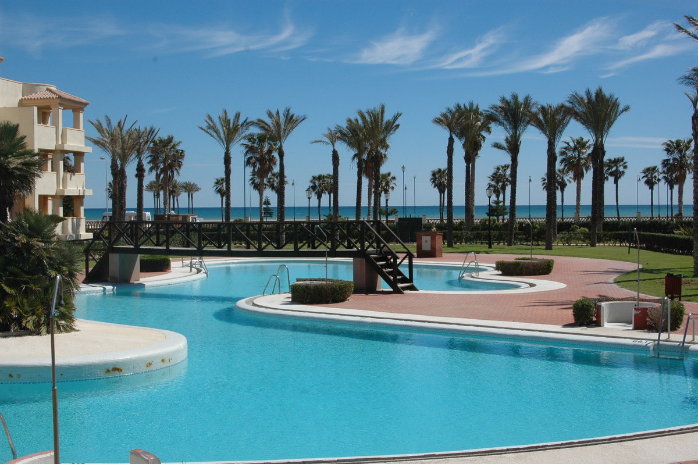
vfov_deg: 28.0
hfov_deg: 41.1
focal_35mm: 48
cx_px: 349
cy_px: 232
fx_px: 930
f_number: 10
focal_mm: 32
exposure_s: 1/400
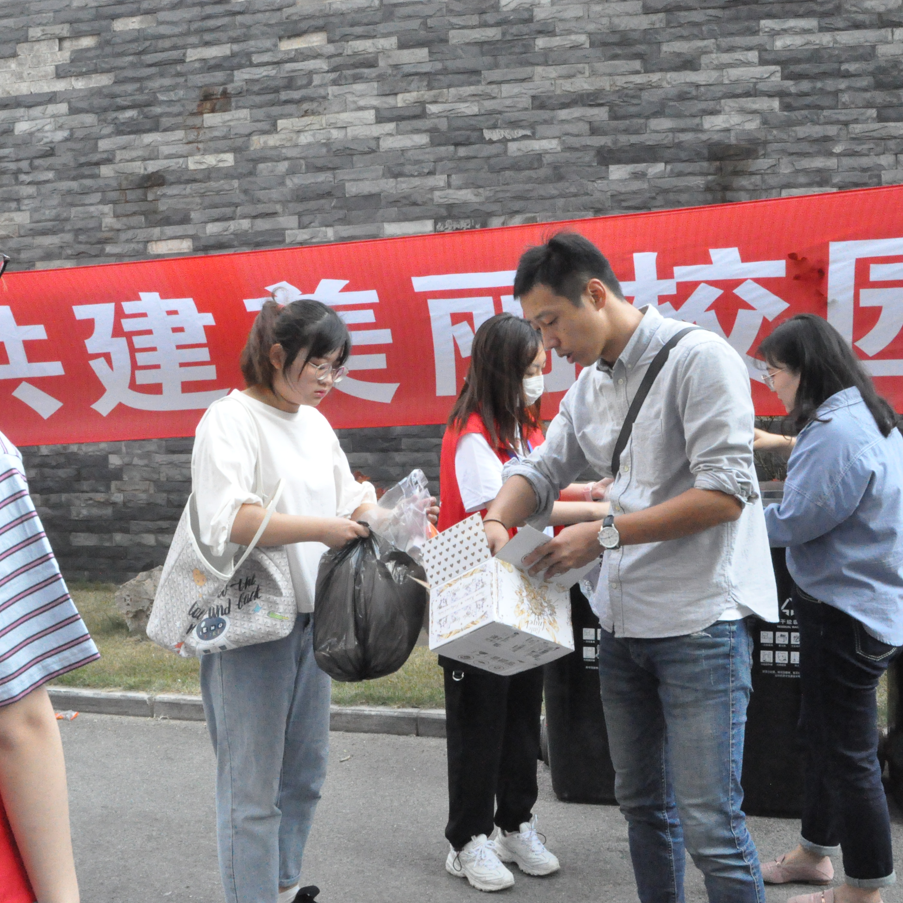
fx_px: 1033
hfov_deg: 47.2
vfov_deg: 47.2
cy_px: 458
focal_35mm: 35
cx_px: 463
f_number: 22
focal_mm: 18
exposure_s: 1/80
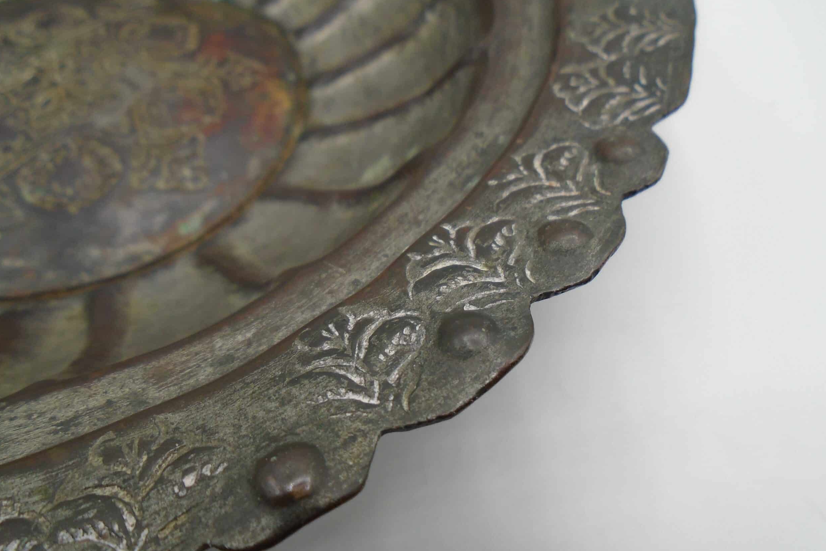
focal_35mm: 28
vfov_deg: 46.4
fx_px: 642
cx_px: 421
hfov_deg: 65.5
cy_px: 265
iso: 100
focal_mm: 4.6
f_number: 3.2
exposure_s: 1/320
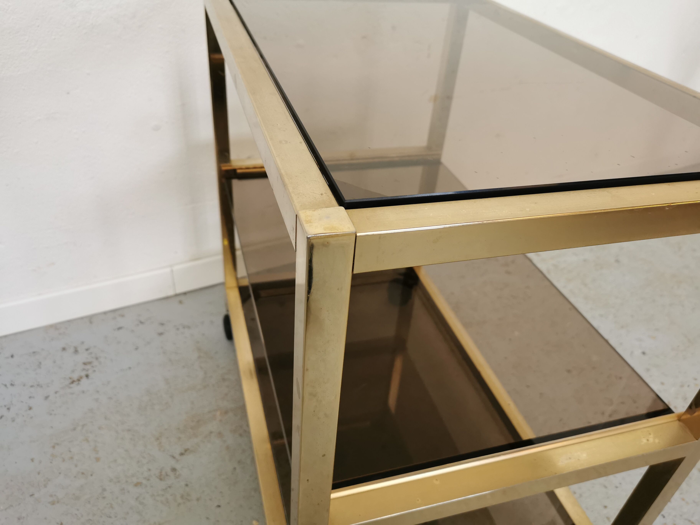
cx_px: 350
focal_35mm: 27
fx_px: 546
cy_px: 262
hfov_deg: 65.3
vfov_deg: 51.4
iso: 125
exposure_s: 1/100
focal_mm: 5.58
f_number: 1.8
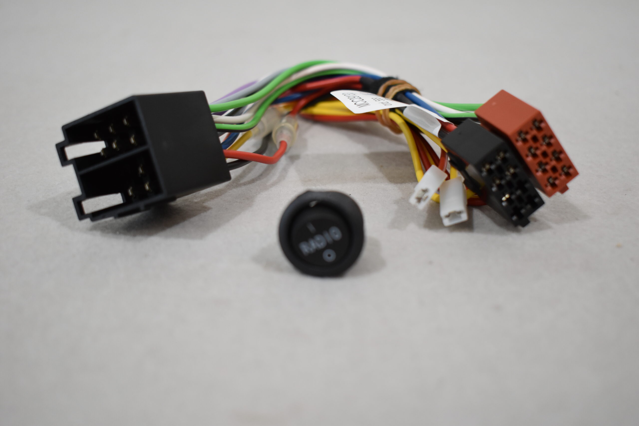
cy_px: 213
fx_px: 905
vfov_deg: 26.5
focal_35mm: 51
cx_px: 320
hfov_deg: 38.9
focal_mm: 34
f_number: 4.5
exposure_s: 1/200
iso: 800
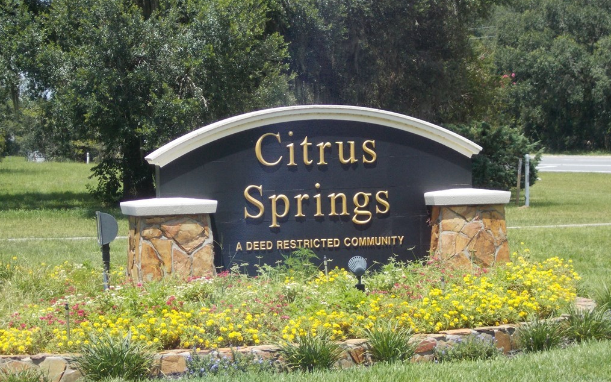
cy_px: 204
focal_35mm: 139
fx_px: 2314
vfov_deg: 9.4
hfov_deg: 15.0
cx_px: 303
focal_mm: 23
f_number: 6.5
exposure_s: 1/500
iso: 250
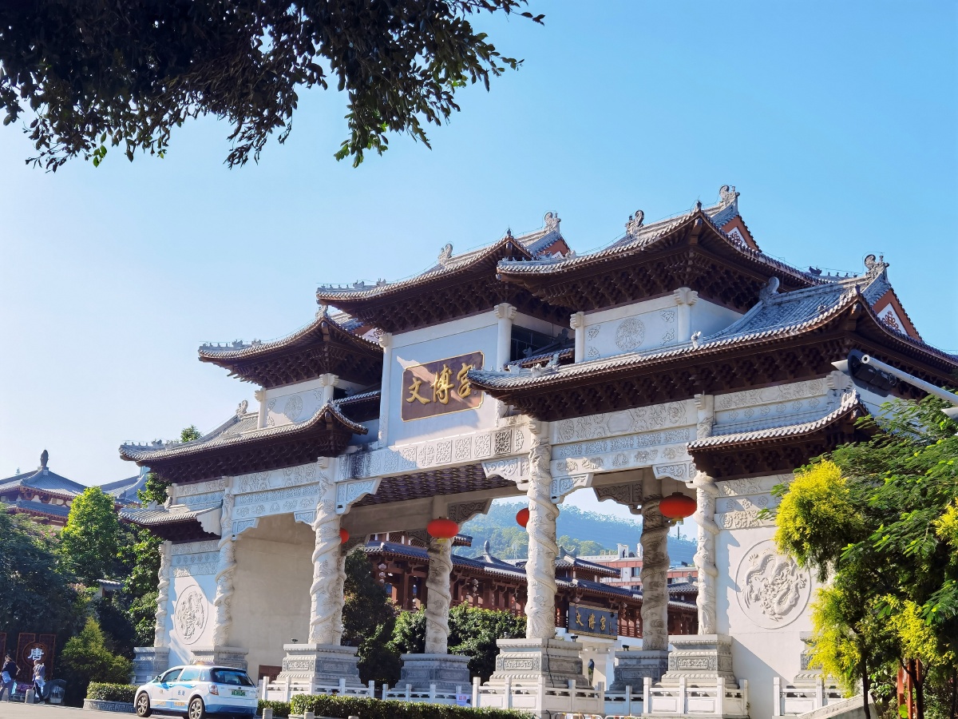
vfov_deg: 29.7
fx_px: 1356
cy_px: 360
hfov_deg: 38.9
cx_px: 479
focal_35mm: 49
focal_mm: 6.71
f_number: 1.9
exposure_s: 1/2849
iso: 50
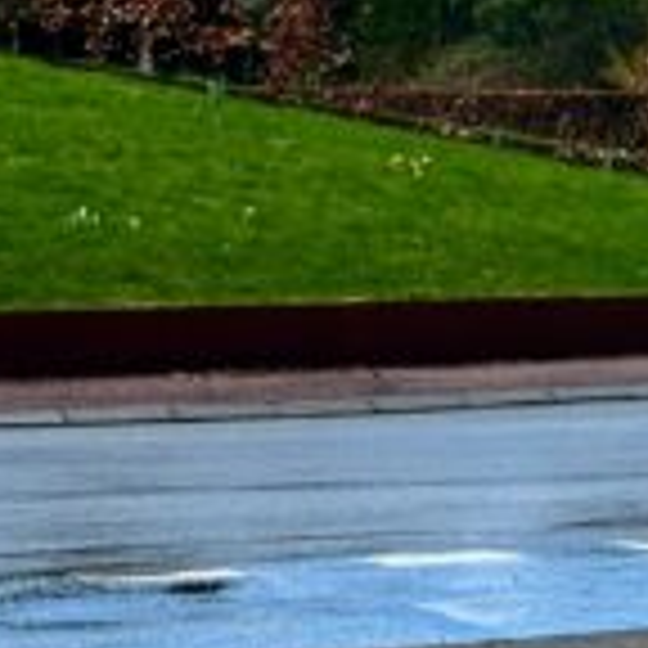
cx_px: 1292
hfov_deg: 8.1
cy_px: -22
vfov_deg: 8.5
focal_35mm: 205
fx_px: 4342
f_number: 1.78
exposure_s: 1/293
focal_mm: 6.86
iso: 64
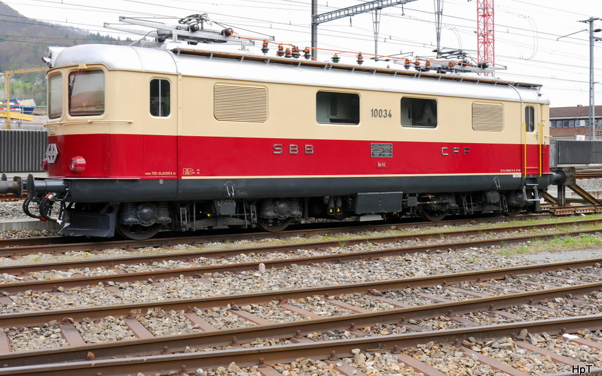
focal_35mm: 45
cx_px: 303
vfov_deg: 28.5
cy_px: 159
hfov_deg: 44.4
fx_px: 738
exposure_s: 1/250
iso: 160
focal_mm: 21
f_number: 6.3
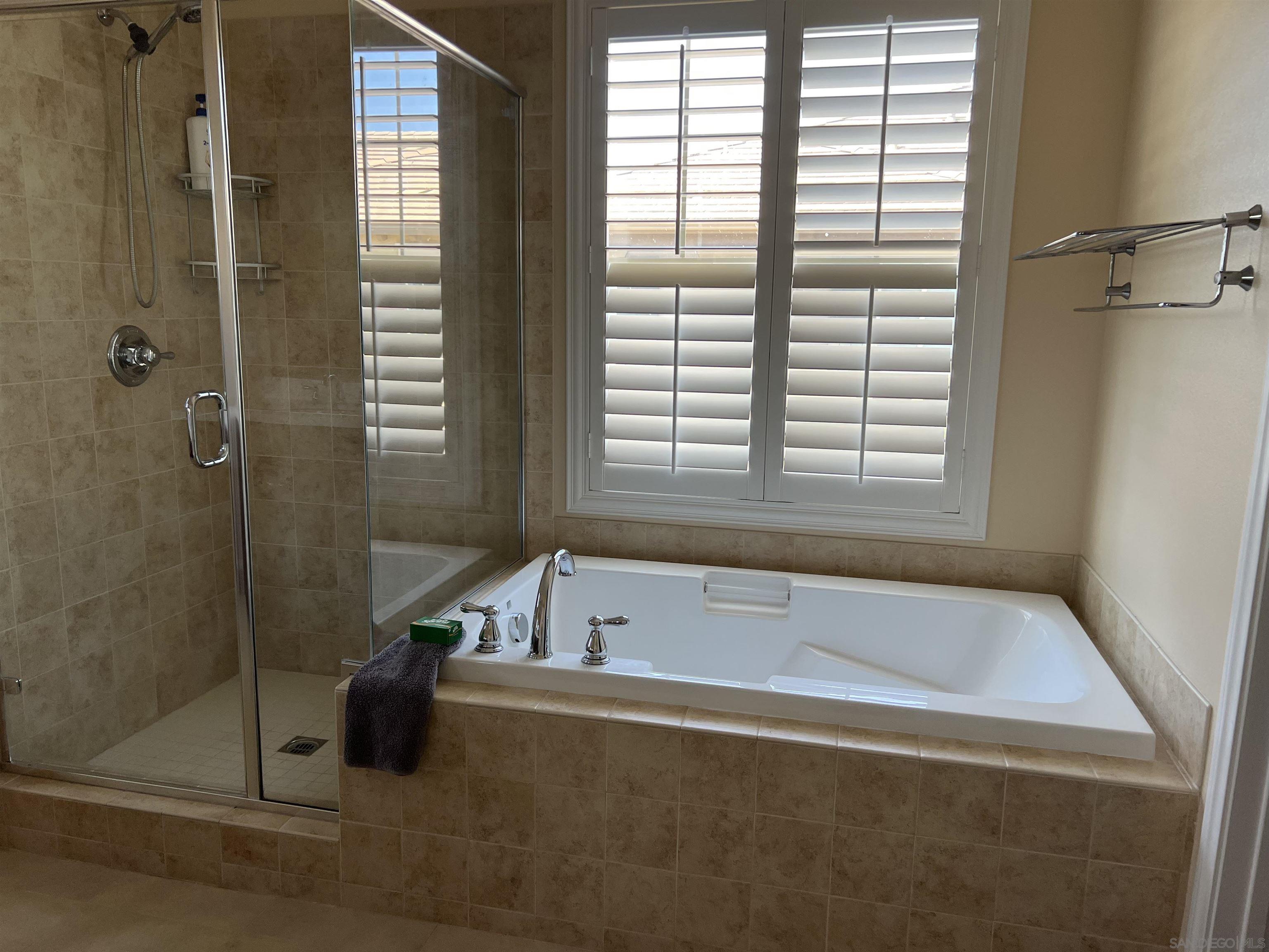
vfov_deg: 53.1
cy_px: 476
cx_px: 634
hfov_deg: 67.3
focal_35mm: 26
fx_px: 953
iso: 80
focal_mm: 5.7
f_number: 1.5
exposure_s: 1/121
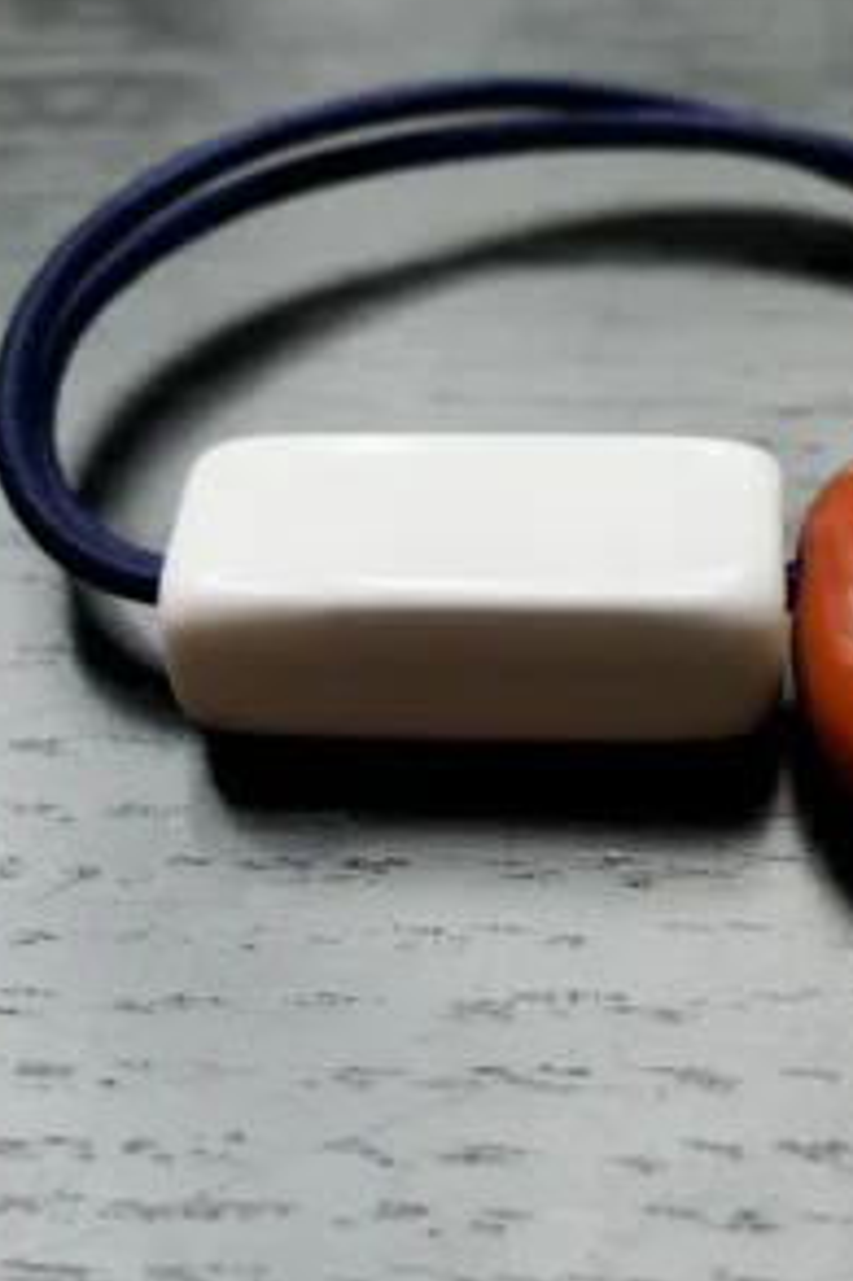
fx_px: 1530
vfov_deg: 45.4
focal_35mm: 43
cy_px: 564
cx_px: 595
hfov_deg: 30.8
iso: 125
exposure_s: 1/40
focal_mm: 18.3
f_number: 2.8
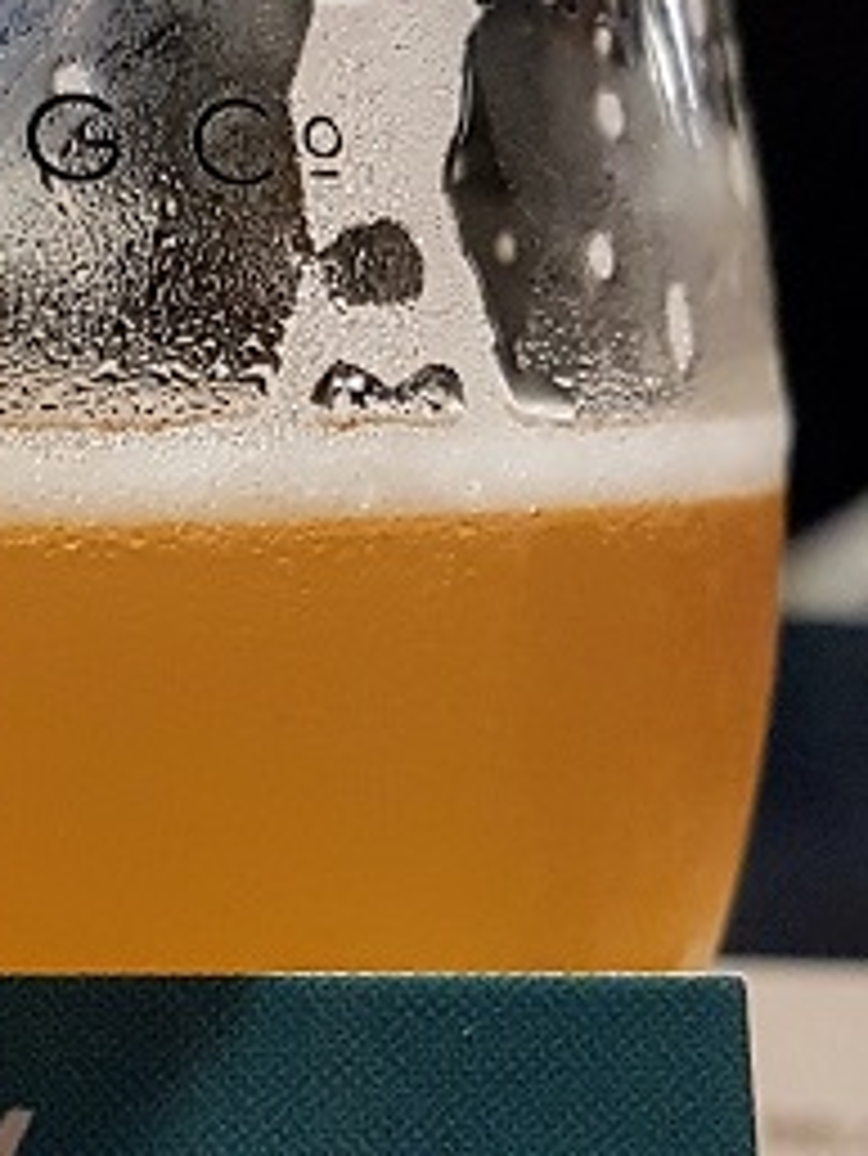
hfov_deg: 13.3
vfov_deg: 18.2
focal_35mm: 108
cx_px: -207
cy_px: 751
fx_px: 3608
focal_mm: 4.2
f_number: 1.7
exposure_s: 1/24
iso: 250
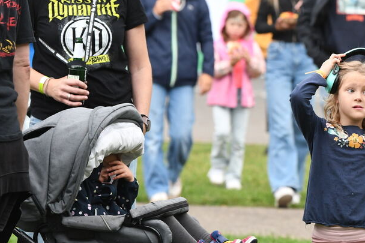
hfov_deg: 4.6
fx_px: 4500
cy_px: 204
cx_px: 310
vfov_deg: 3.1
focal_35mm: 444
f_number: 4
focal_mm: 150
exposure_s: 1/160
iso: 1000
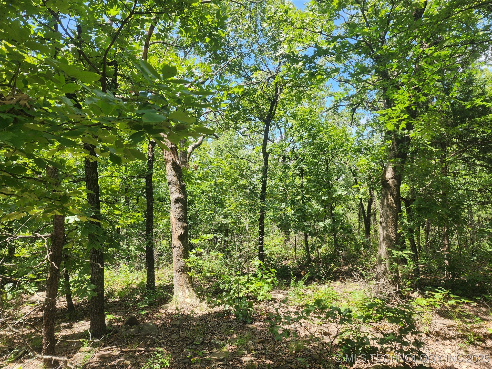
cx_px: 246
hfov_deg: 73.9
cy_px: 184
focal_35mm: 23
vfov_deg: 58.9
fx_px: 327
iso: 12
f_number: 1.8
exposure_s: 1/227
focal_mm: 6.4
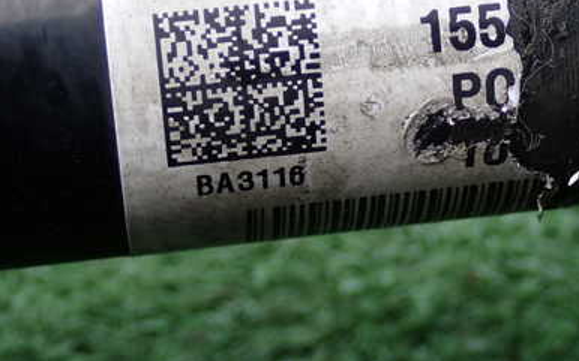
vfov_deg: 11.2
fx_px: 1846
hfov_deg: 17.7
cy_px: 93
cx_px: 438
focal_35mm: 117
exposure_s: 1/125
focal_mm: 12.73
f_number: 3.9
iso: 200
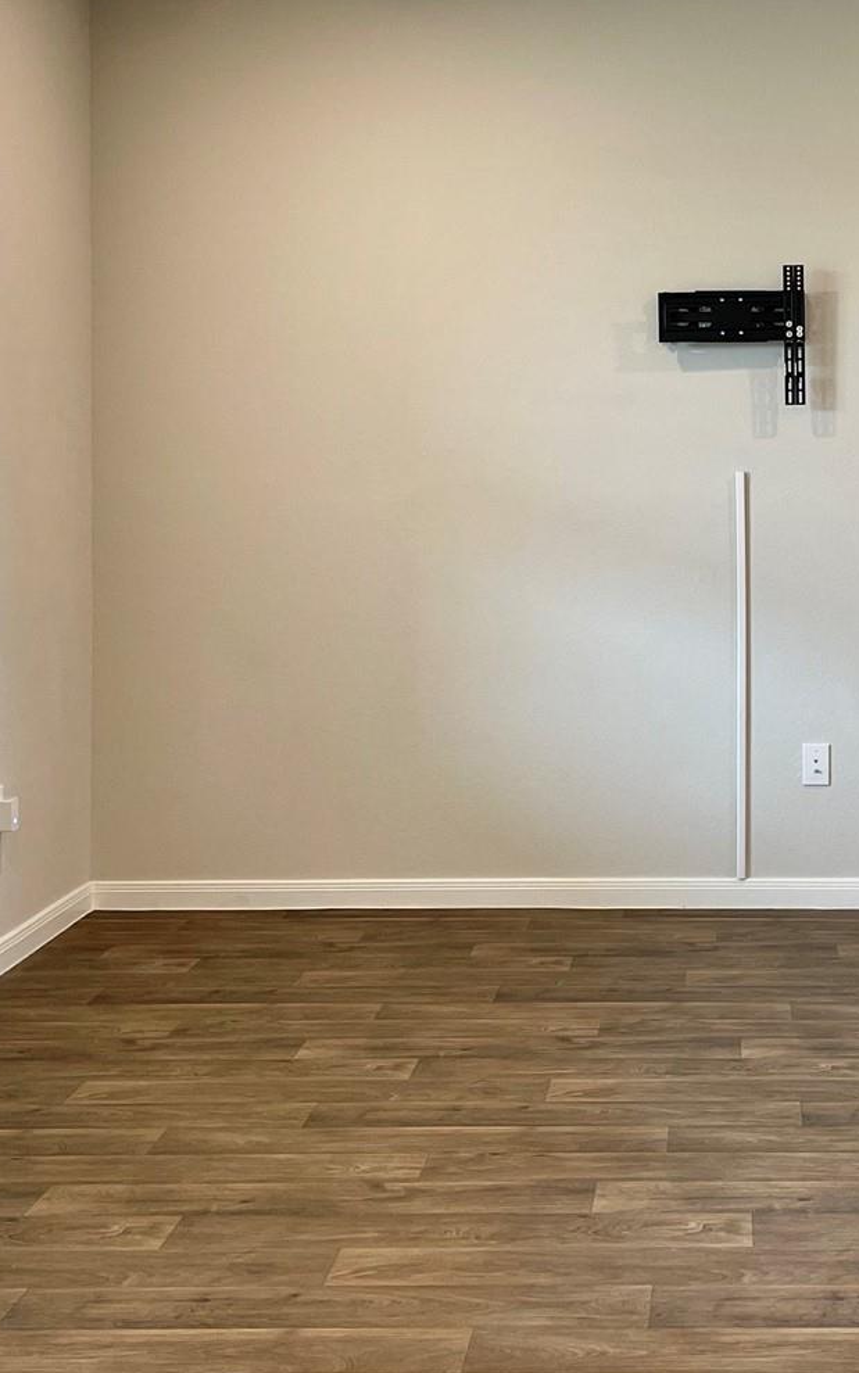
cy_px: 455
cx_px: 711
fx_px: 2134
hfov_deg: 22.4
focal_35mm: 57
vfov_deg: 35.3
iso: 80
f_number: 1.6
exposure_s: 1/60
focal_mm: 4.2
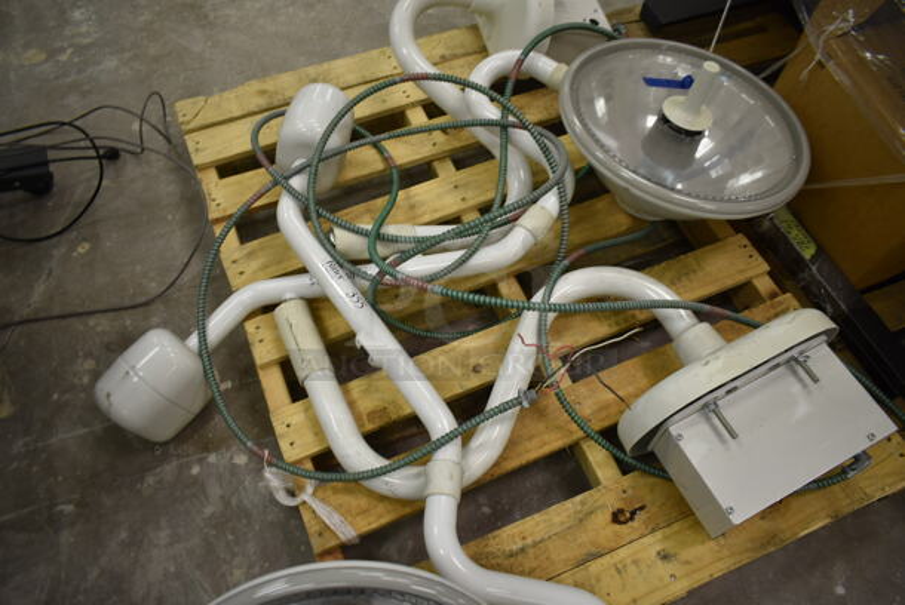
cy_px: 302
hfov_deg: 67.3
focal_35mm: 27
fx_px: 679
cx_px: 452
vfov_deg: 48.0
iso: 220
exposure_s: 1/30
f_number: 3.5
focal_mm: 18
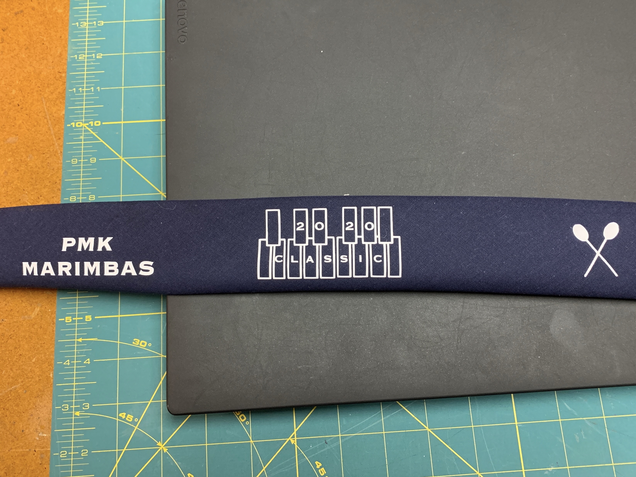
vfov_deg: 53.1
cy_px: 238
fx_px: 478
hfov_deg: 67.3
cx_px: 318
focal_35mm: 26
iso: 250
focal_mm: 4.25
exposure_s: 1/60
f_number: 1.8
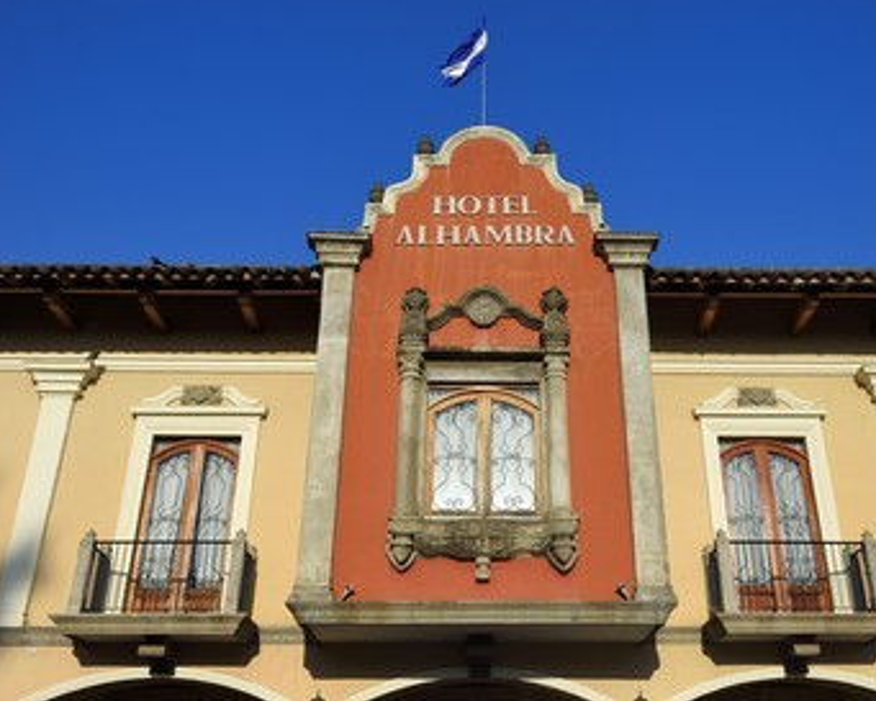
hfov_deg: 49.0
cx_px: 493
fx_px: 960
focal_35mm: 37
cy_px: 344
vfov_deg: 40.1
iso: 200
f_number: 16
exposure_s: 1/250
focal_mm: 32
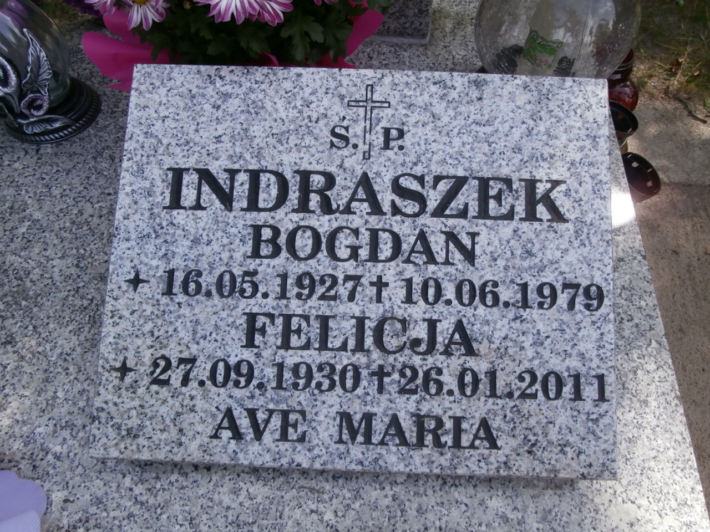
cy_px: 266
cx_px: 355
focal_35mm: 24
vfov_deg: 56.8
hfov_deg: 71.6
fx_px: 492
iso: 100
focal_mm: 4.2
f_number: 7.9
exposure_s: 1/40
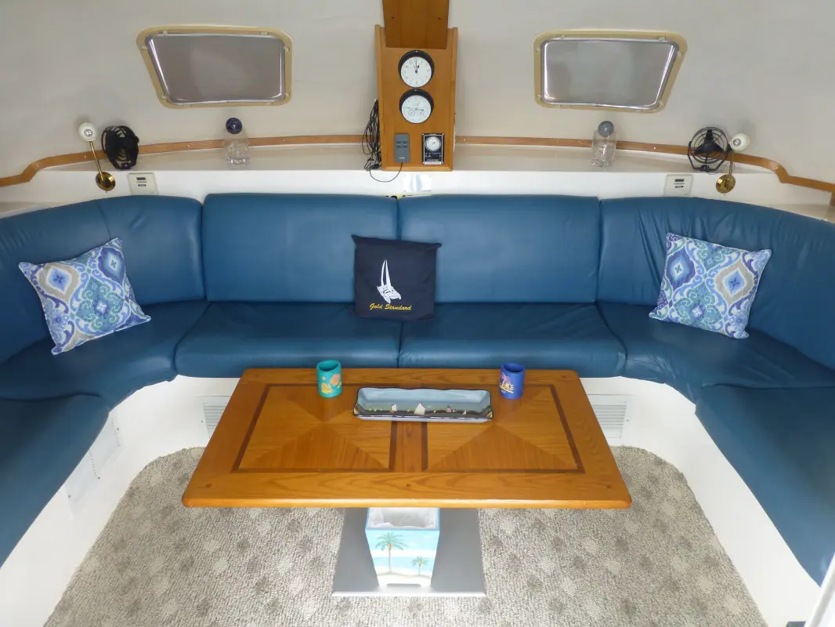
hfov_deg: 71.6
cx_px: 418
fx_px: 579
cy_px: 314
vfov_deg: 56.8
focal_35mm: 24
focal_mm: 4.3
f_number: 3.3
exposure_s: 1/60
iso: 160
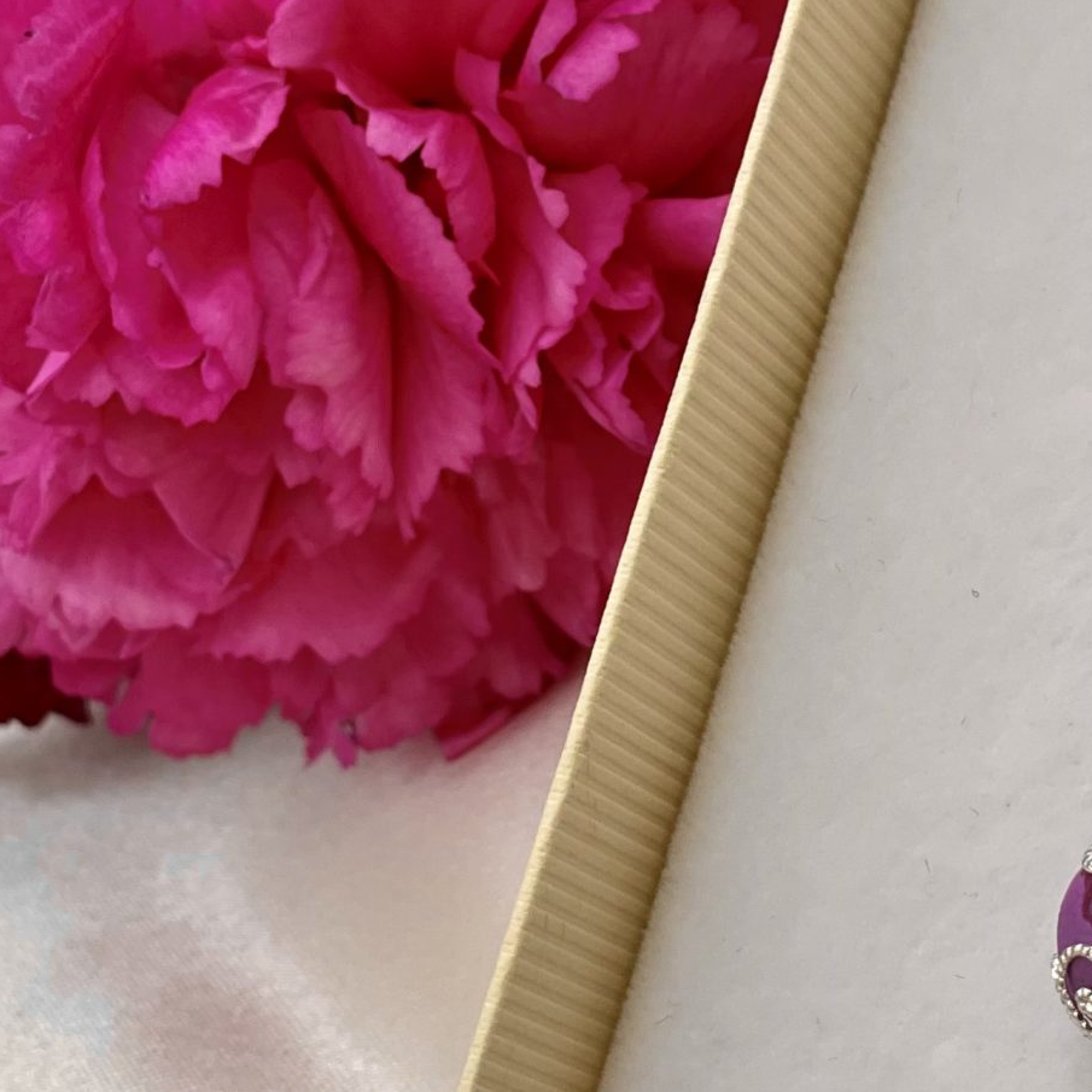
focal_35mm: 130
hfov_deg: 13.3
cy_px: 583
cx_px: 952
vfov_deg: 13.4
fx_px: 4640
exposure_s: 1/101
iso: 40
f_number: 2
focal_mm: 6
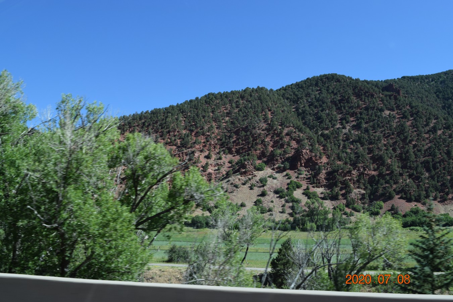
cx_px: 226
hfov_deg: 55.1
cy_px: 151
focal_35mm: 34
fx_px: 434
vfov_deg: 38.4
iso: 220
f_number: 8
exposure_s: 1/250
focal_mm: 23
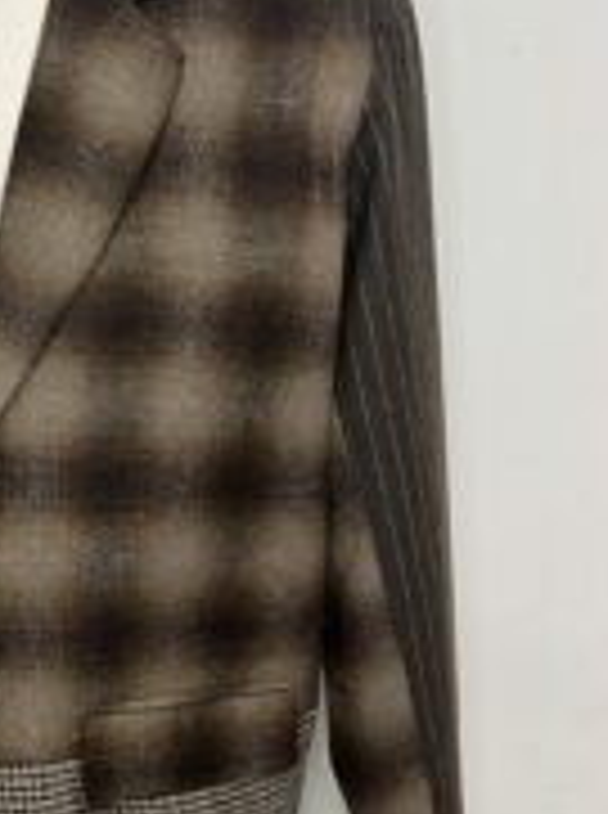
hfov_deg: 22.6
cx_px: -9
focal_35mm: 62
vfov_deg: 31.2
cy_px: 382
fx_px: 1457
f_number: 1.8
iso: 125
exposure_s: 1/50
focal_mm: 3.99
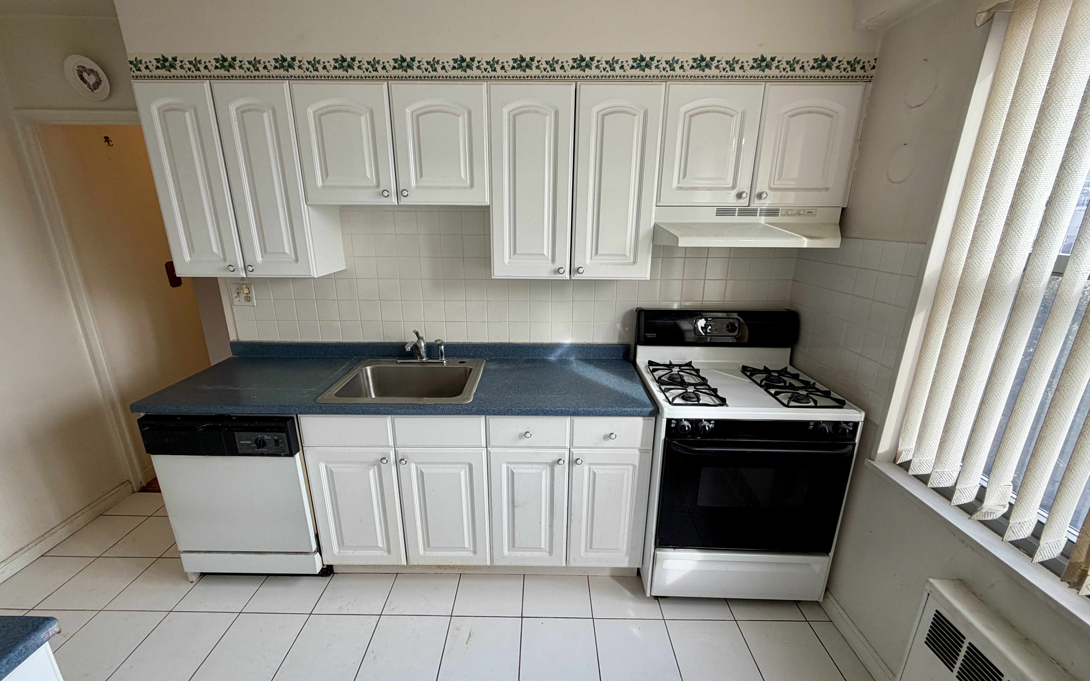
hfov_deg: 101.5
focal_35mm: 15
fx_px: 446
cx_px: 541
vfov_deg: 74.8
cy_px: 346
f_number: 2.2
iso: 80
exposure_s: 1/121
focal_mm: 2.22
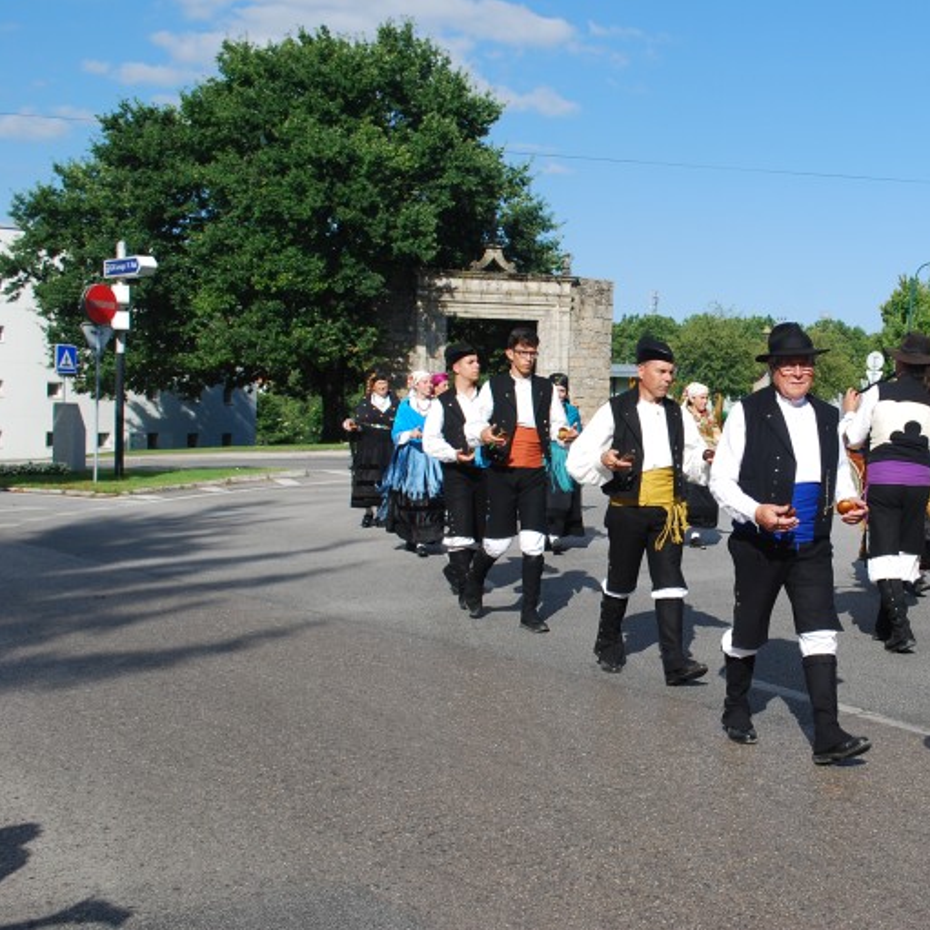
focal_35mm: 48
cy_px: 458
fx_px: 1459
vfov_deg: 35.4
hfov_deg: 34.4
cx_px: 726
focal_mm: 24
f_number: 8
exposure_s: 1/250
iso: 100
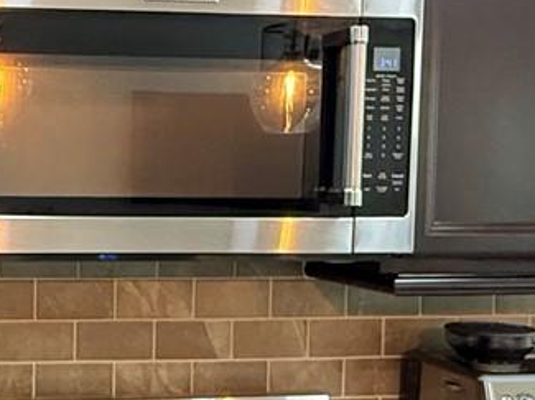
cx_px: -10
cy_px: 257
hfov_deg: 26.6
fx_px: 1065
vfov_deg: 21.2
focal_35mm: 69
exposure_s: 1/60
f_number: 2.2
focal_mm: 2.22
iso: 500
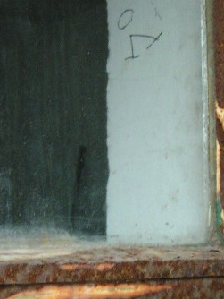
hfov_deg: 16.2
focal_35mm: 91
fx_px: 784
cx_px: 129
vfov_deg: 21.4
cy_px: 221
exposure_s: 1/30
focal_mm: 5.8
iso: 200
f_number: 2.8
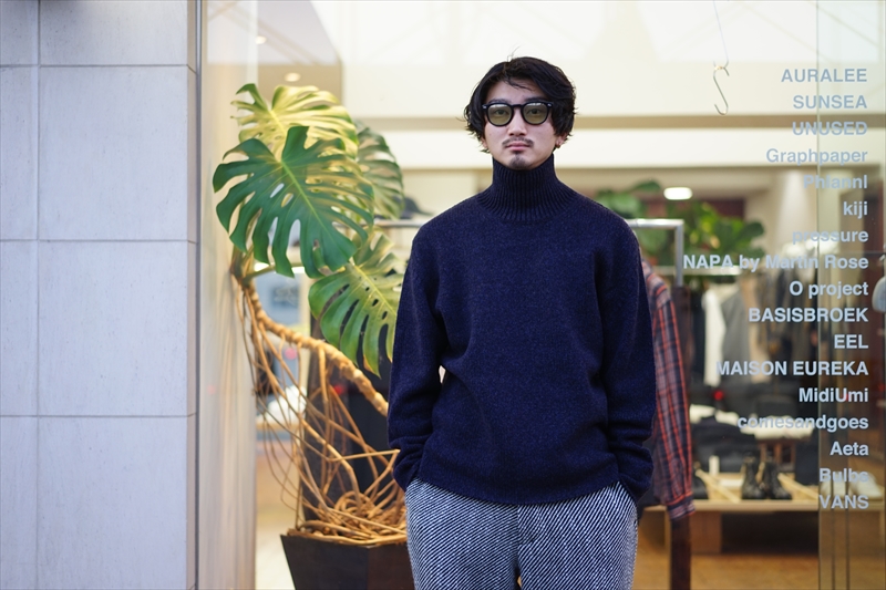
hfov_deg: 36.3
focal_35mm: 55
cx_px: 443
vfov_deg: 24.6
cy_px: 295
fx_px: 1353
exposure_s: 1/60
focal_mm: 55
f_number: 1.8
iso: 200
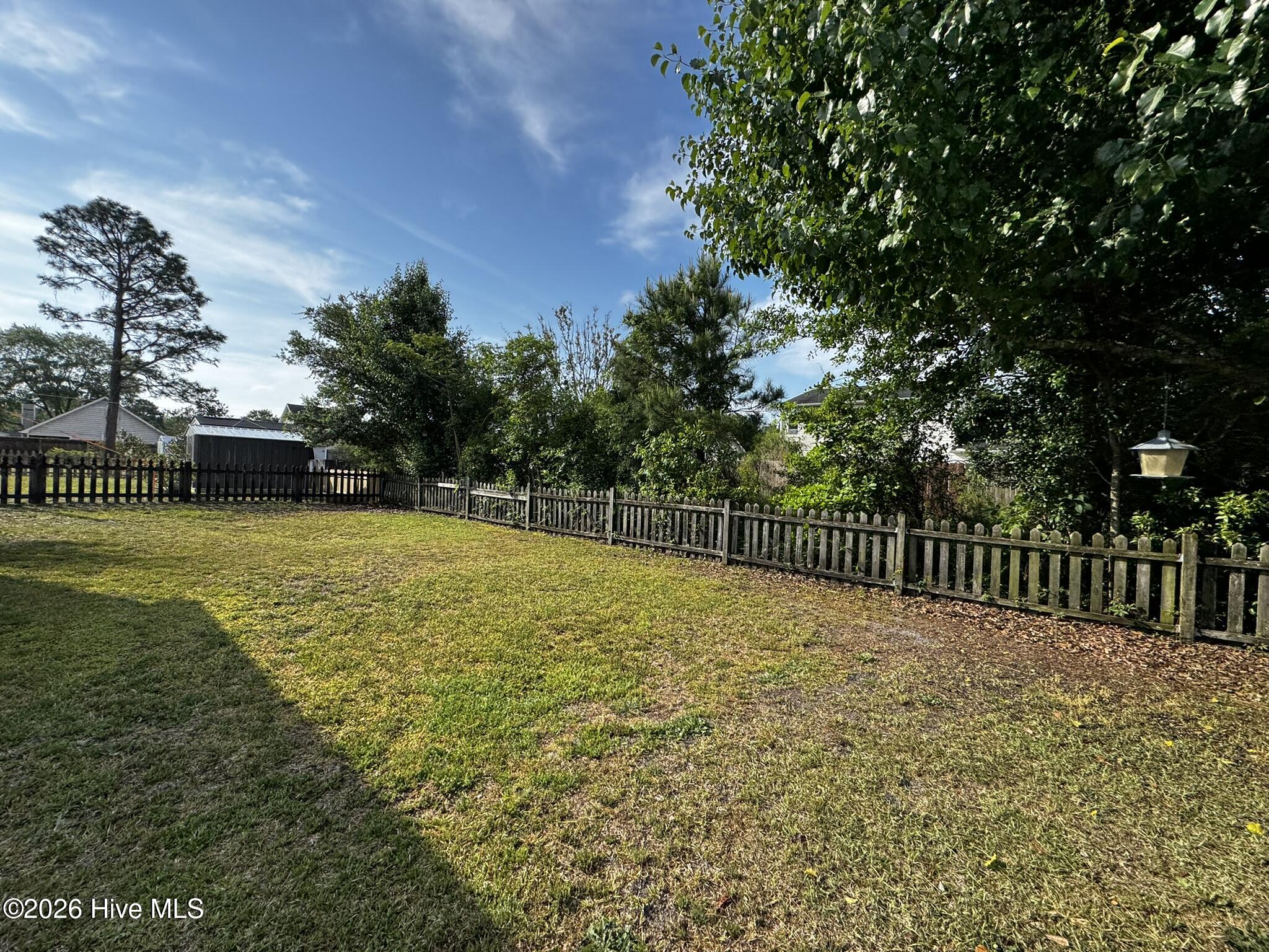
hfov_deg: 102.1
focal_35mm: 14
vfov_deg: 85.7
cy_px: 476
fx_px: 513
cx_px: 634
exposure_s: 1/734
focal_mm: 2.22
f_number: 2.2
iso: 50
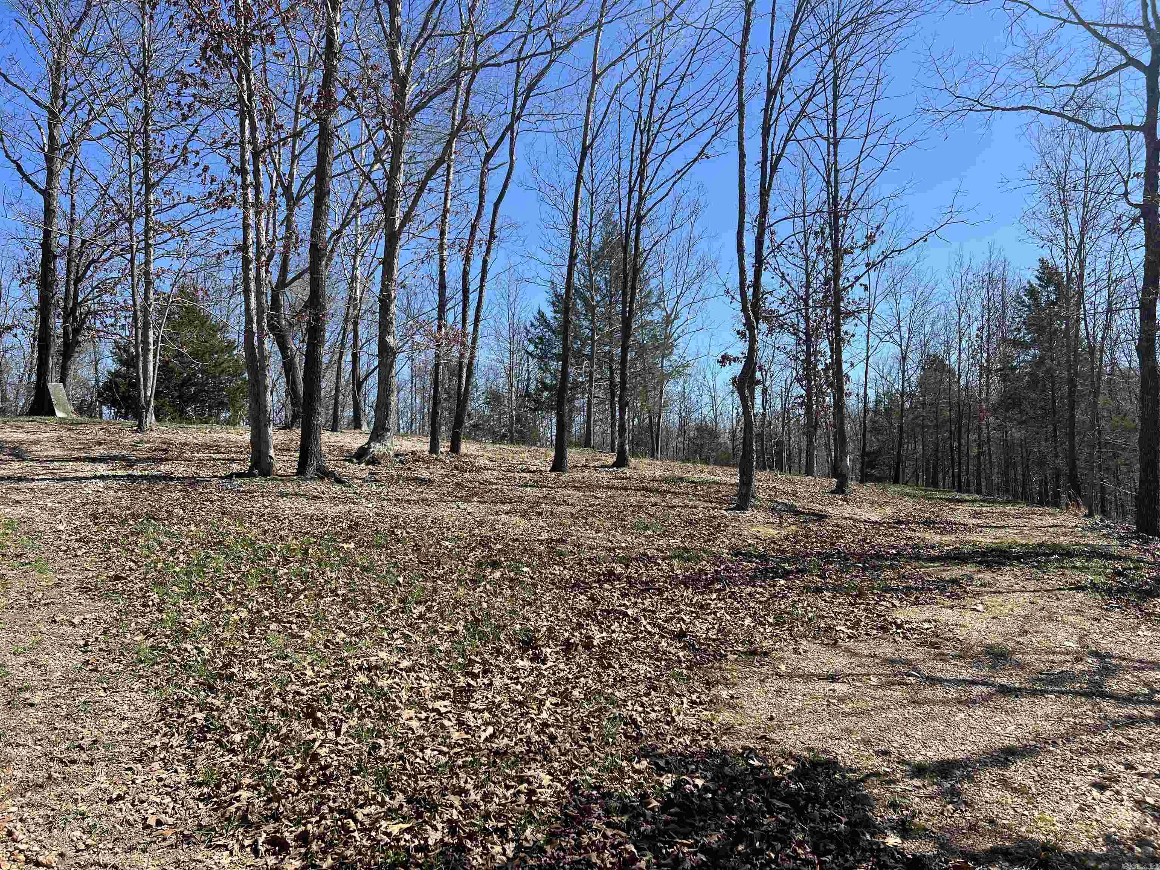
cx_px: 580
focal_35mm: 26
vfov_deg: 53.1
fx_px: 871
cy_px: 435
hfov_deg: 67.3
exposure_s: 1/2513
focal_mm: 5.7
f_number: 1.5
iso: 50
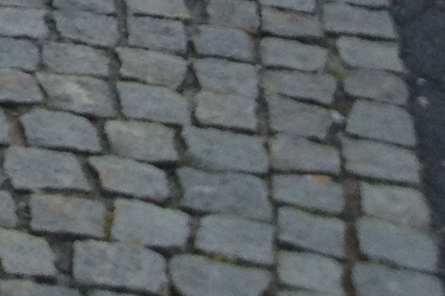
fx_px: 2880
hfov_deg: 8.2
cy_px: -916
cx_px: -574
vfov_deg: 5.2
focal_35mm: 233
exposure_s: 1/1534
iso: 50
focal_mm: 4.28
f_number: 2.4
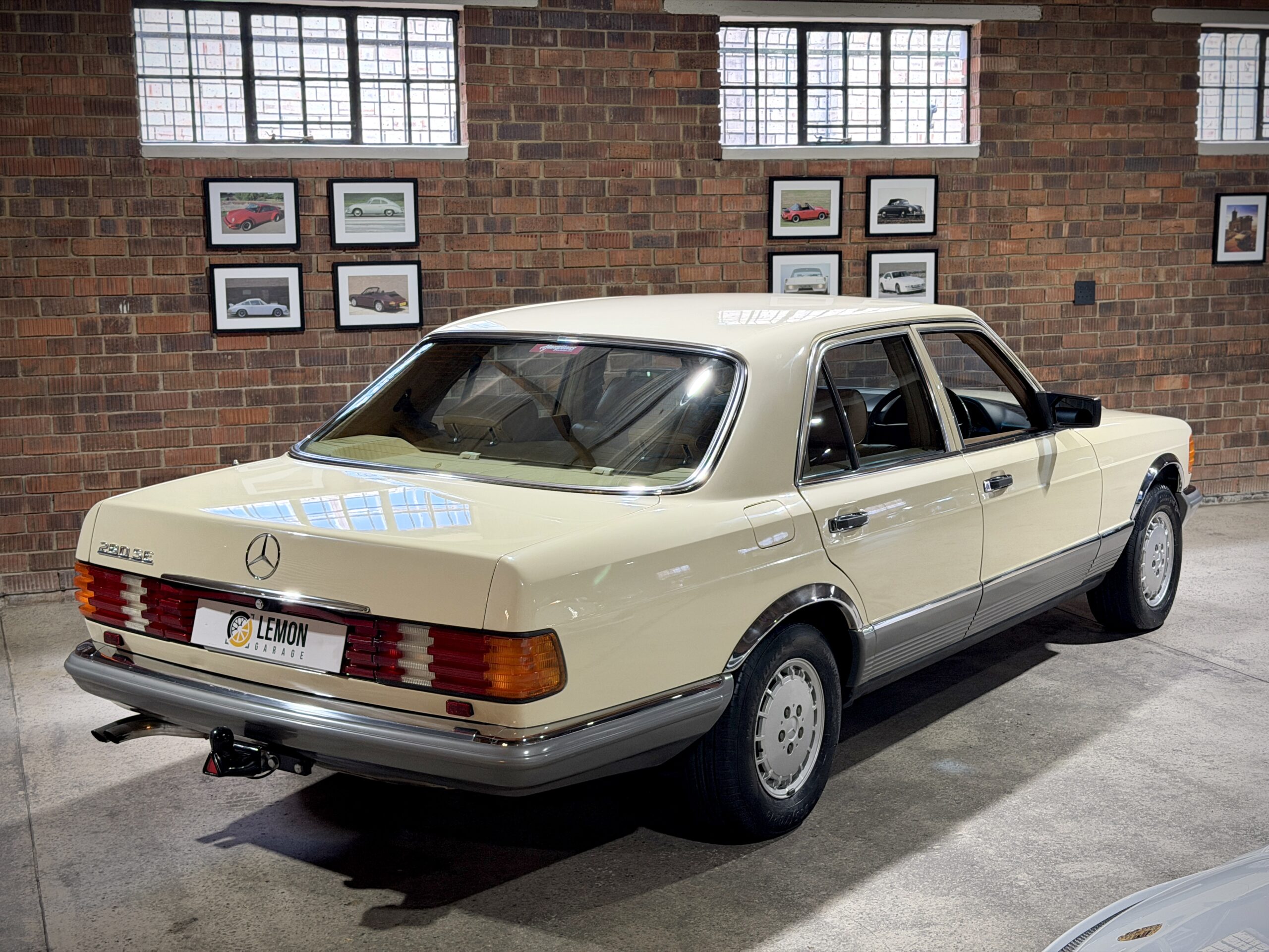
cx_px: 634
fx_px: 1760
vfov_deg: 30.3
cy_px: 476
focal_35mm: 48
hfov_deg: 39.7
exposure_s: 1/50
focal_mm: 6.76
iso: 200
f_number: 1.78
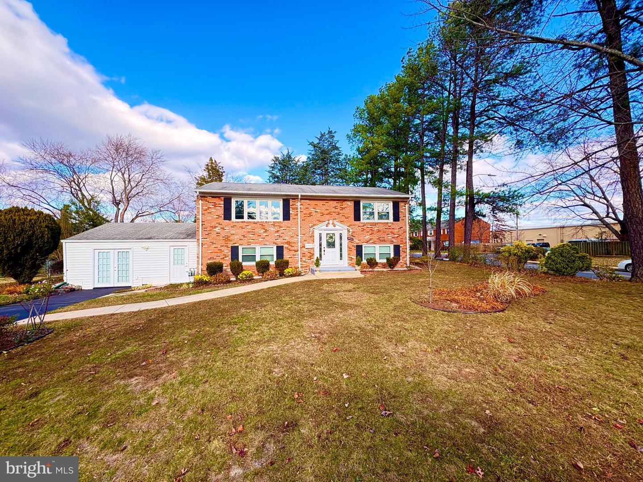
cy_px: 241
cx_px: 322
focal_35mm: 14
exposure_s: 1/329
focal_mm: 2.22
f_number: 2.2
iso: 64
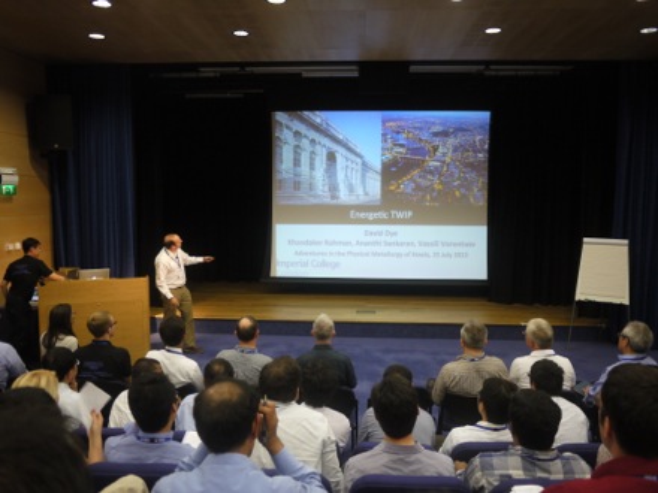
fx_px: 532
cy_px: 246
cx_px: 329
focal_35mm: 28
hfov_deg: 63.4
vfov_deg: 49.7
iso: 400
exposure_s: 1/50
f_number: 2.5
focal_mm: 14
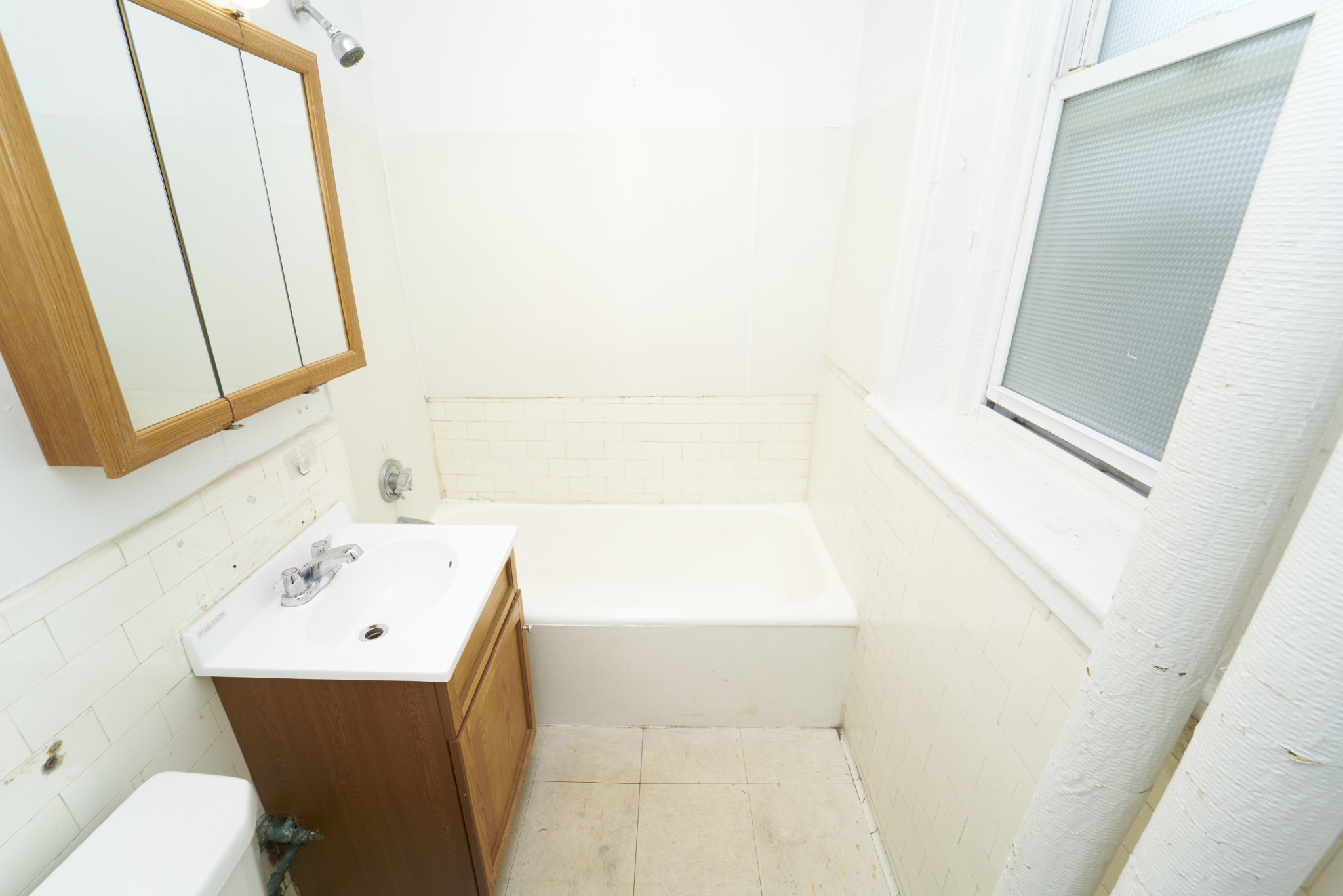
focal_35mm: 14
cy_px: 448
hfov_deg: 104.2
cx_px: 672
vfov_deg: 81.2
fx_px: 522
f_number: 10
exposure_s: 1/25
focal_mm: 14
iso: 250
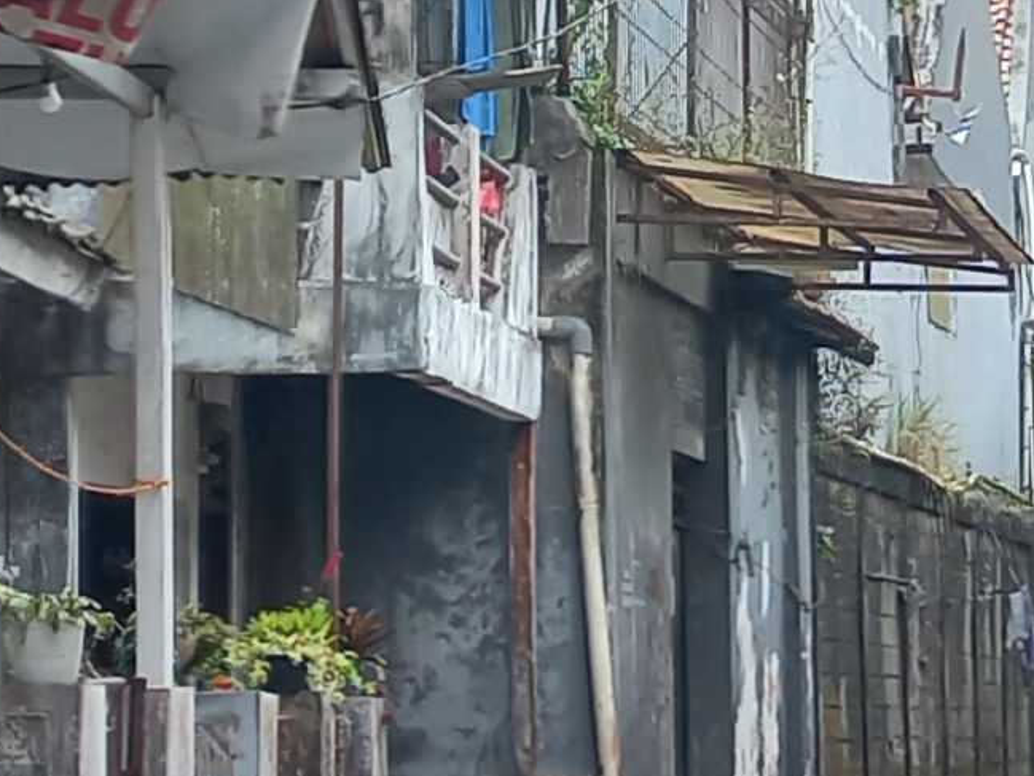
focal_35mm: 178
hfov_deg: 11.0
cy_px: 134
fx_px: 5318
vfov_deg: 8.3
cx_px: 1059
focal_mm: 4.6
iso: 25
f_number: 1.8
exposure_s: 1/191
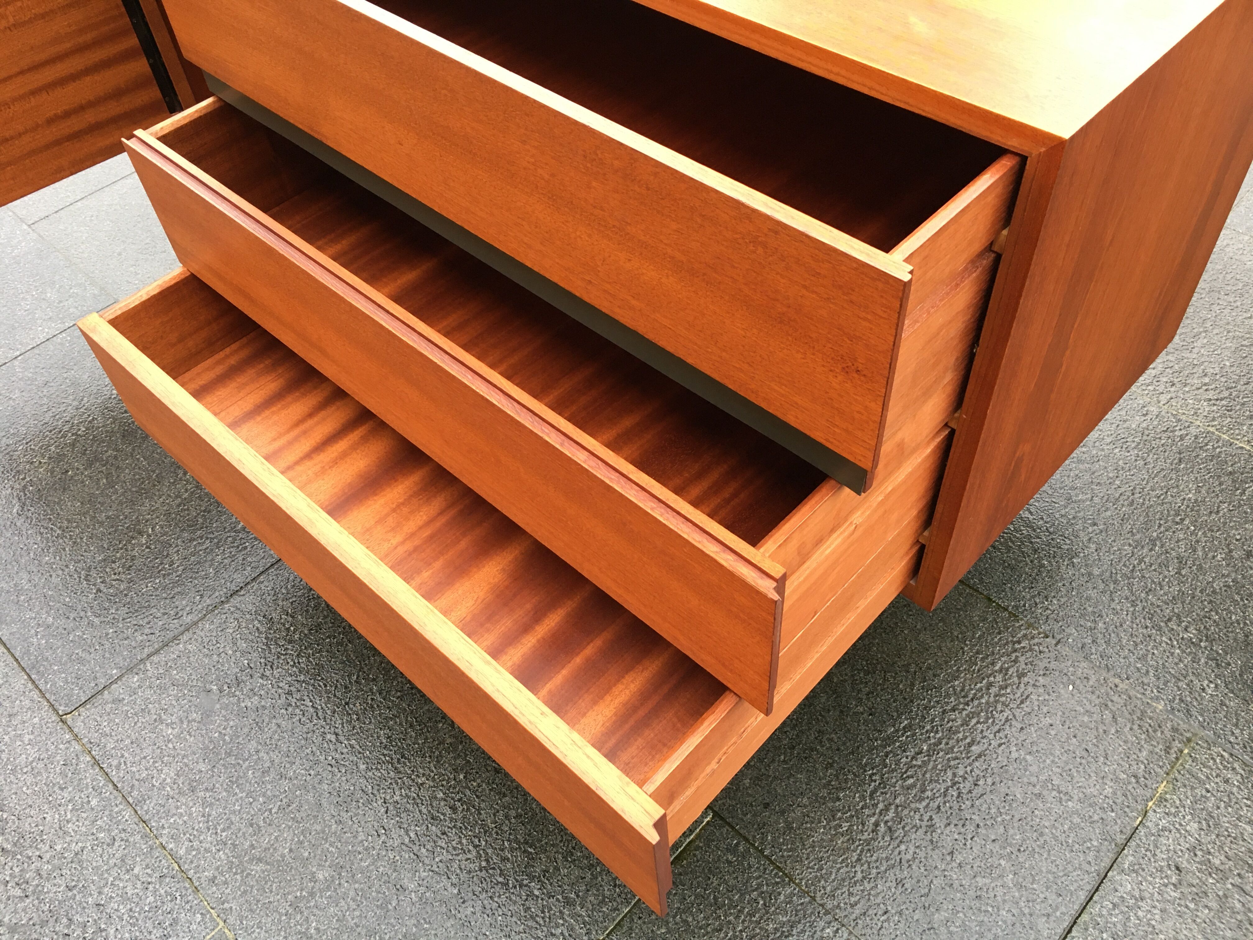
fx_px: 1050
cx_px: 626
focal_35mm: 29
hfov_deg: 61.7
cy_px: 470
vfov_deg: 48.2
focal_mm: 4.15
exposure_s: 1/33
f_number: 2.2
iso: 64
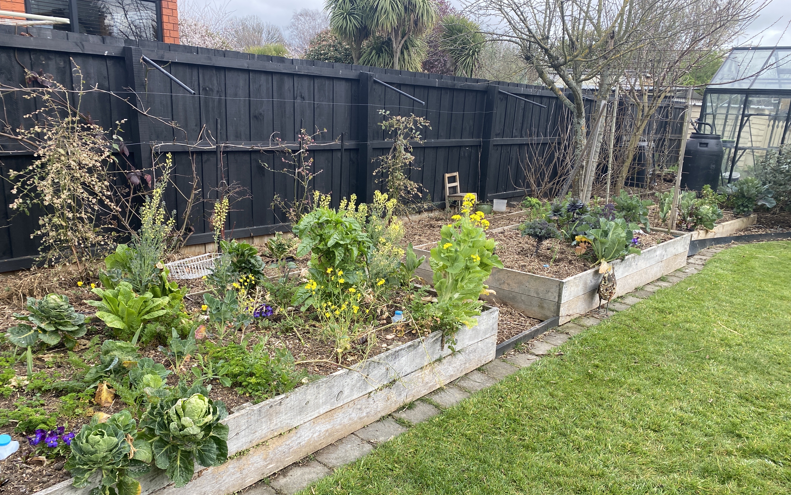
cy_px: 289
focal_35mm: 28
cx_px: 395
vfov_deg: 44.4
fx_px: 604
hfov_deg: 66.5
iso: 32
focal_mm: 4.25
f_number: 1.8
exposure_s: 1/573
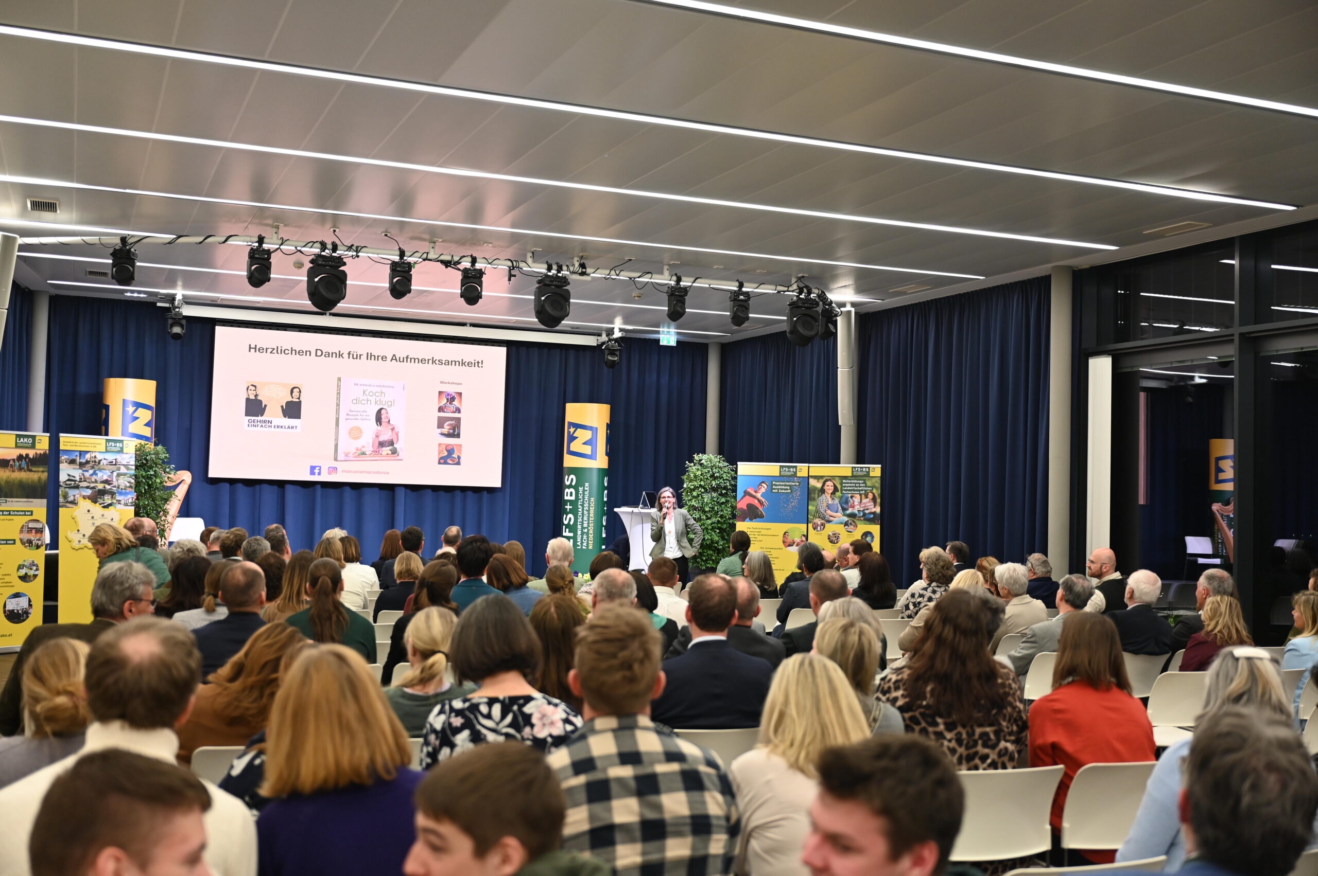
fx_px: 1354
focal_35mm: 37
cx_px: 659
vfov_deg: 35.9
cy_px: 438
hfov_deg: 51.9
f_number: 2.8
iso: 640
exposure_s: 1/125
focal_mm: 37
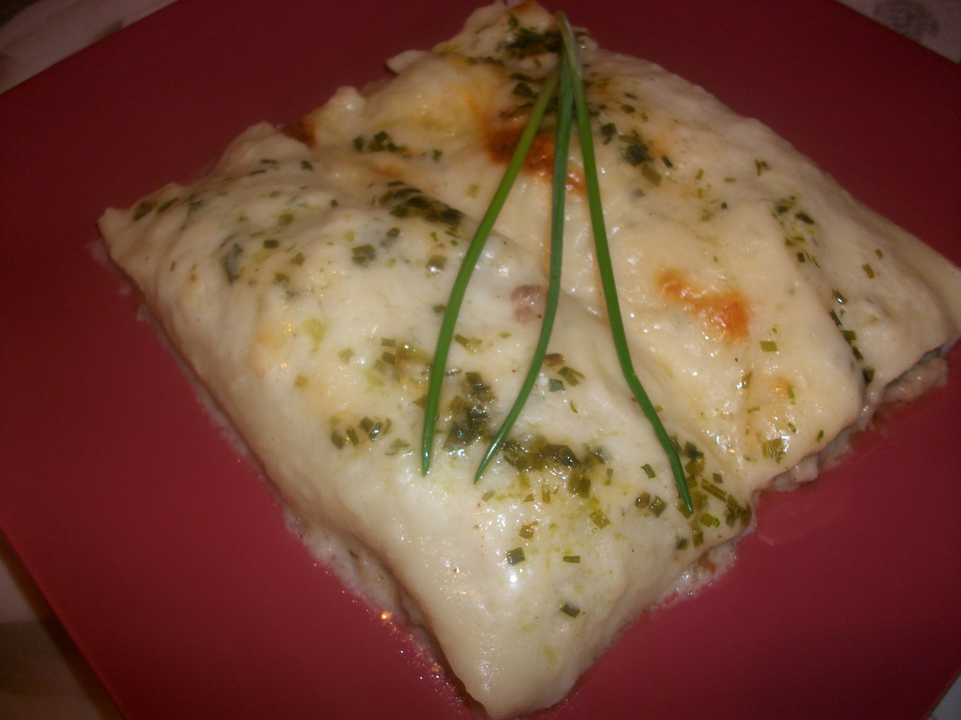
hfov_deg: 58.4
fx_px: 861
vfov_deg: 45.4
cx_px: 480
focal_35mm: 31
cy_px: 360
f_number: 2.9
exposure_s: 1/40
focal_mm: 5.7
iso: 125
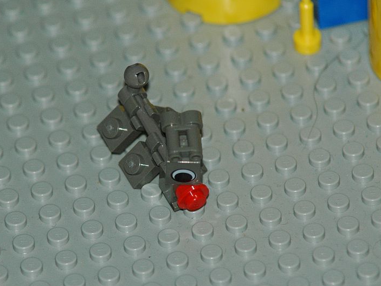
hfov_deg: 5.8
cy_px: 143
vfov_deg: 4.3
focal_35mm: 344
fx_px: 3788
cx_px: 168
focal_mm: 210
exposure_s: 1/125
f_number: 8
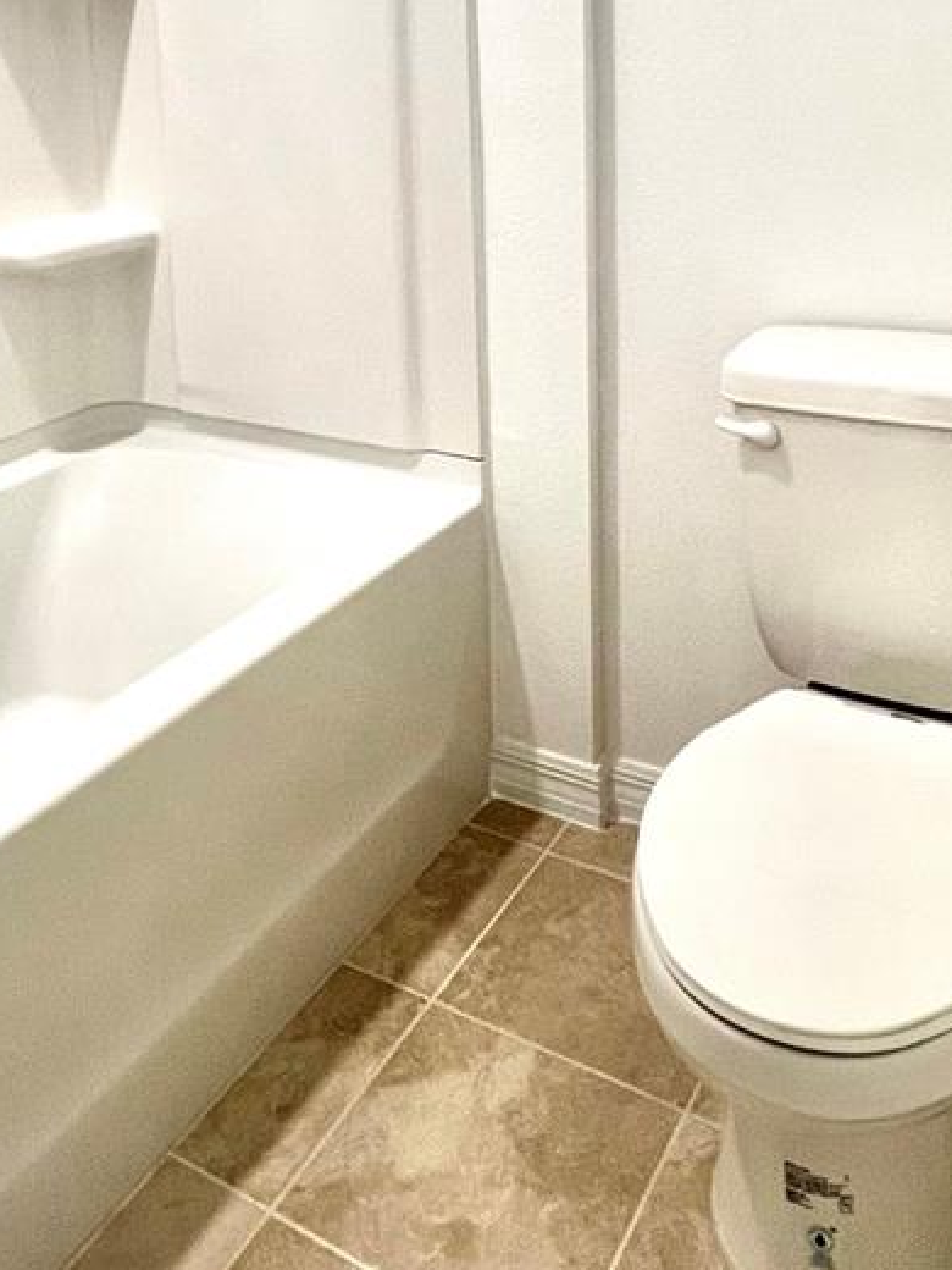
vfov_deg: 53.4
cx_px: 408
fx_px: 1100
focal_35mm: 30
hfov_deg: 46.7
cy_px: 156
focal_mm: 1.57
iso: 125
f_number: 1.8
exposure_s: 1/120
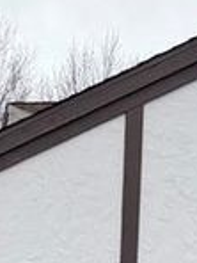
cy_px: 571
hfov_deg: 12.5
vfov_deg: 14.3
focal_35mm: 108
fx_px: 820
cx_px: -158
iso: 64
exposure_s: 1/178
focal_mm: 6.76
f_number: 1.78
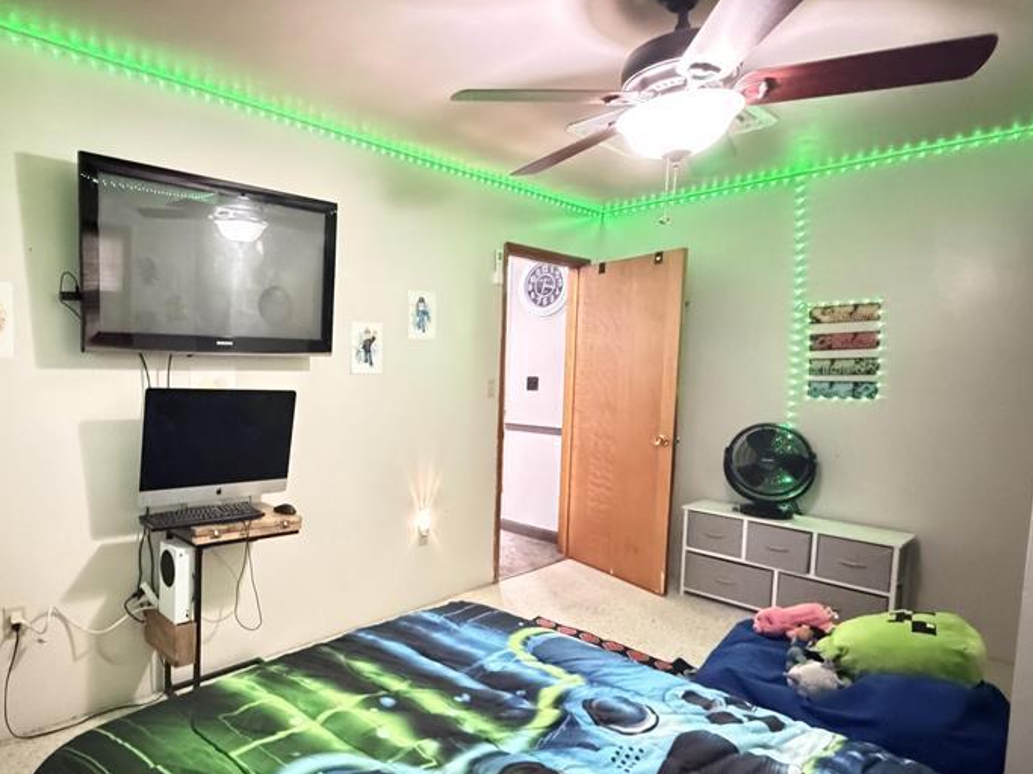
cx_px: 358
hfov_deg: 76.9
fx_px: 627
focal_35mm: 21
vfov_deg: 63.3
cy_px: 423
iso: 2500
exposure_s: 1/24
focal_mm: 2.22
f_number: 2.2
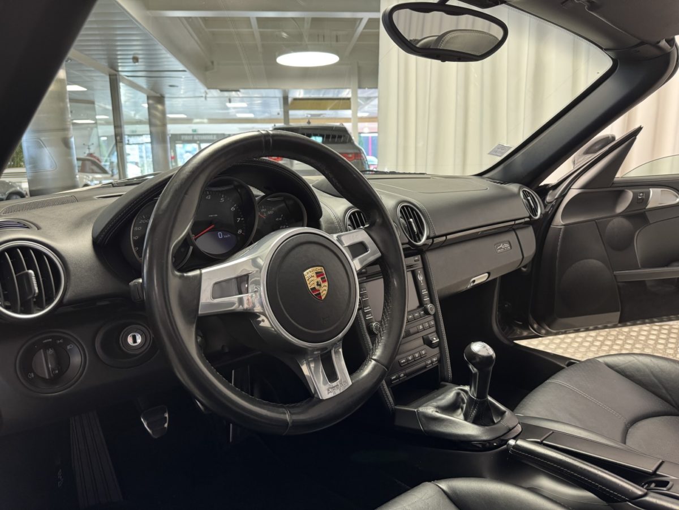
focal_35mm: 24
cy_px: 255
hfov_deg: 71.6
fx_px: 471
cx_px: 340
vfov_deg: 56.8
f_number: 1.78
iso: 400
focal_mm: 6.76
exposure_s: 1/50
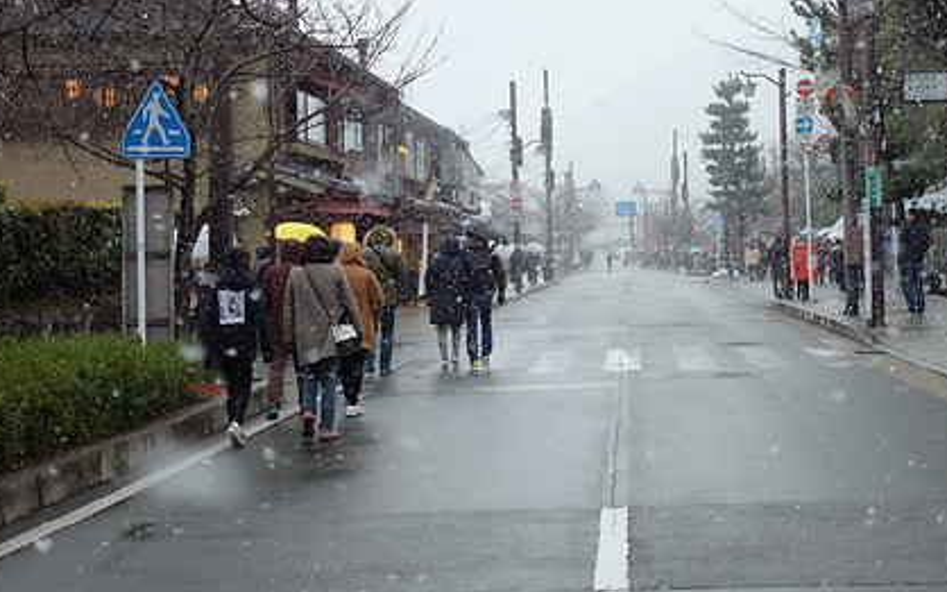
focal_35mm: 64
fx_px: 1651
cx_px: 618
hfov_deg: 31.8
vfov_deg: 20.2
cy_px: 155
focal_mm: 27
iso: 500
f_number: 2.8
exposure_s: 1/500
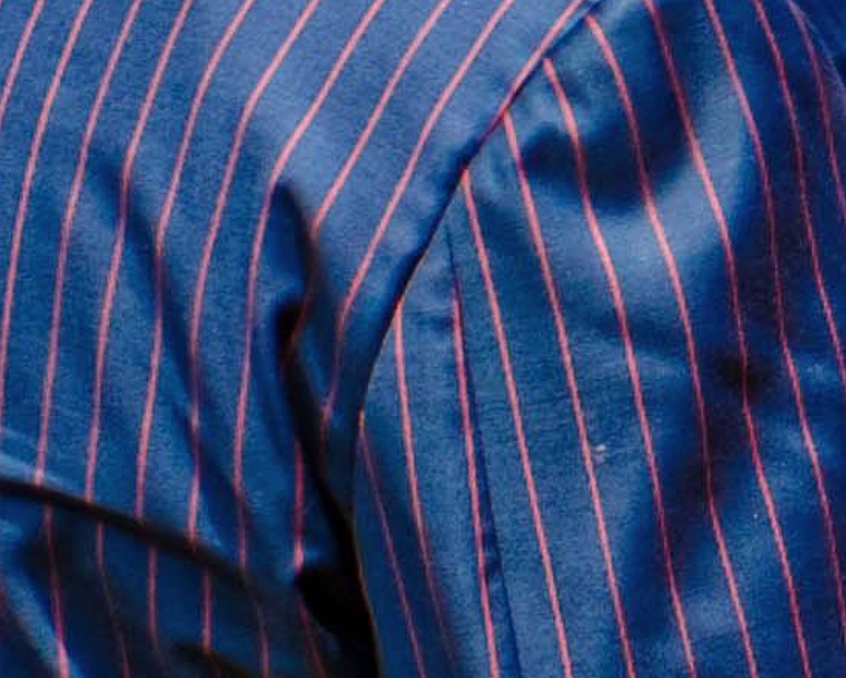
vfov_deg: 2.5
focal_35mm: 630
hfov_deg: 3.0
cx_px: 3130
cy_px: -287
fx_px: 15785
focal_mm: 50
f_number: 4.8
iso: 100
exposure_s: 1/200
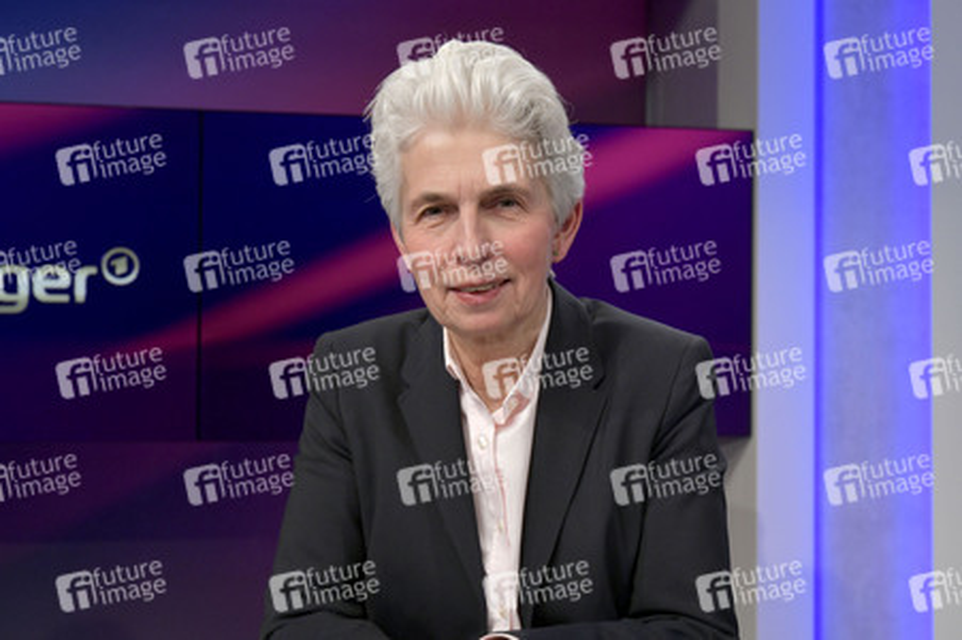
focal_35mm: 52
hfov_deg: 38.2
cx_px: 481
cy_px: 320
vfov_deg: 26.0
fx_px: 1388
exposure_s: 1/200
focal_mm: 52
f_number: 7.1
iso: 2000
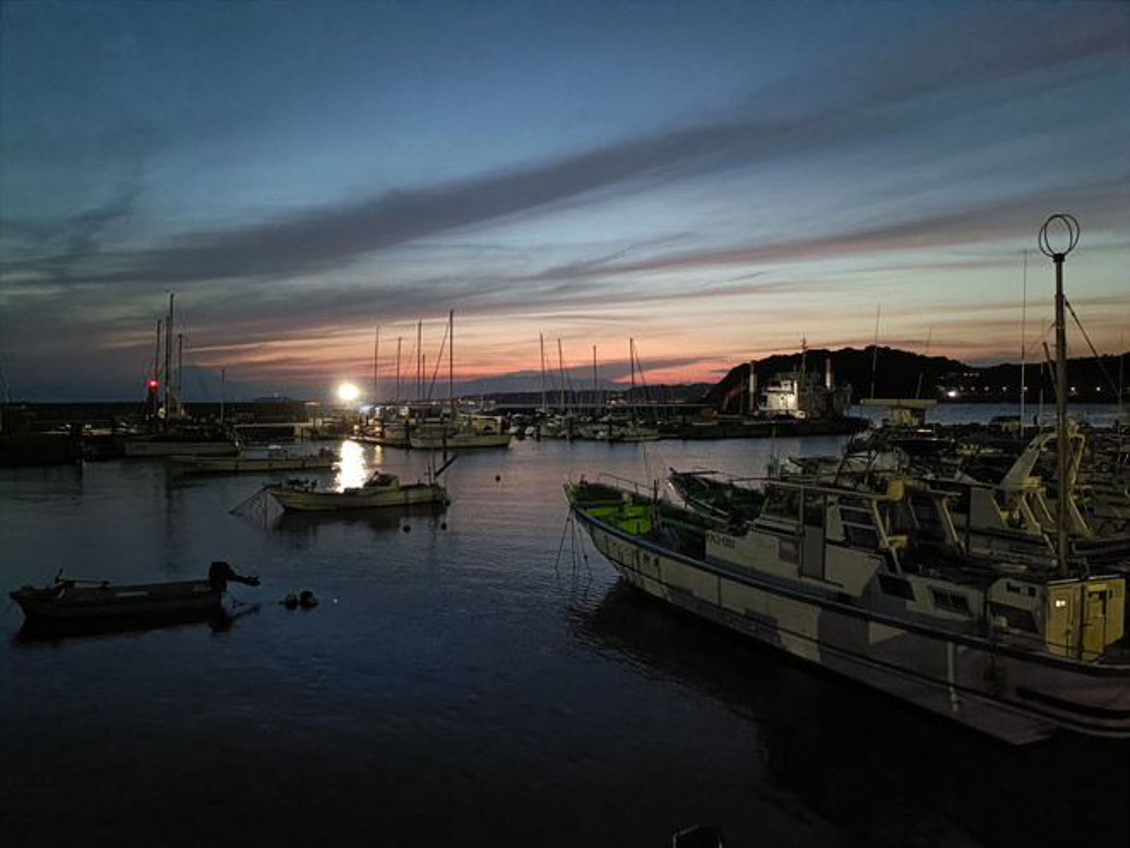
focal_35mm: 25
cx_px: 565
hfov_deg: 69.4
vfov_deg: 54.9
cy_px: 424
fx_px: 816
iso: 3200
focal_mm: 4.7
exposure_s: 1/16.7
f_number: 1.7
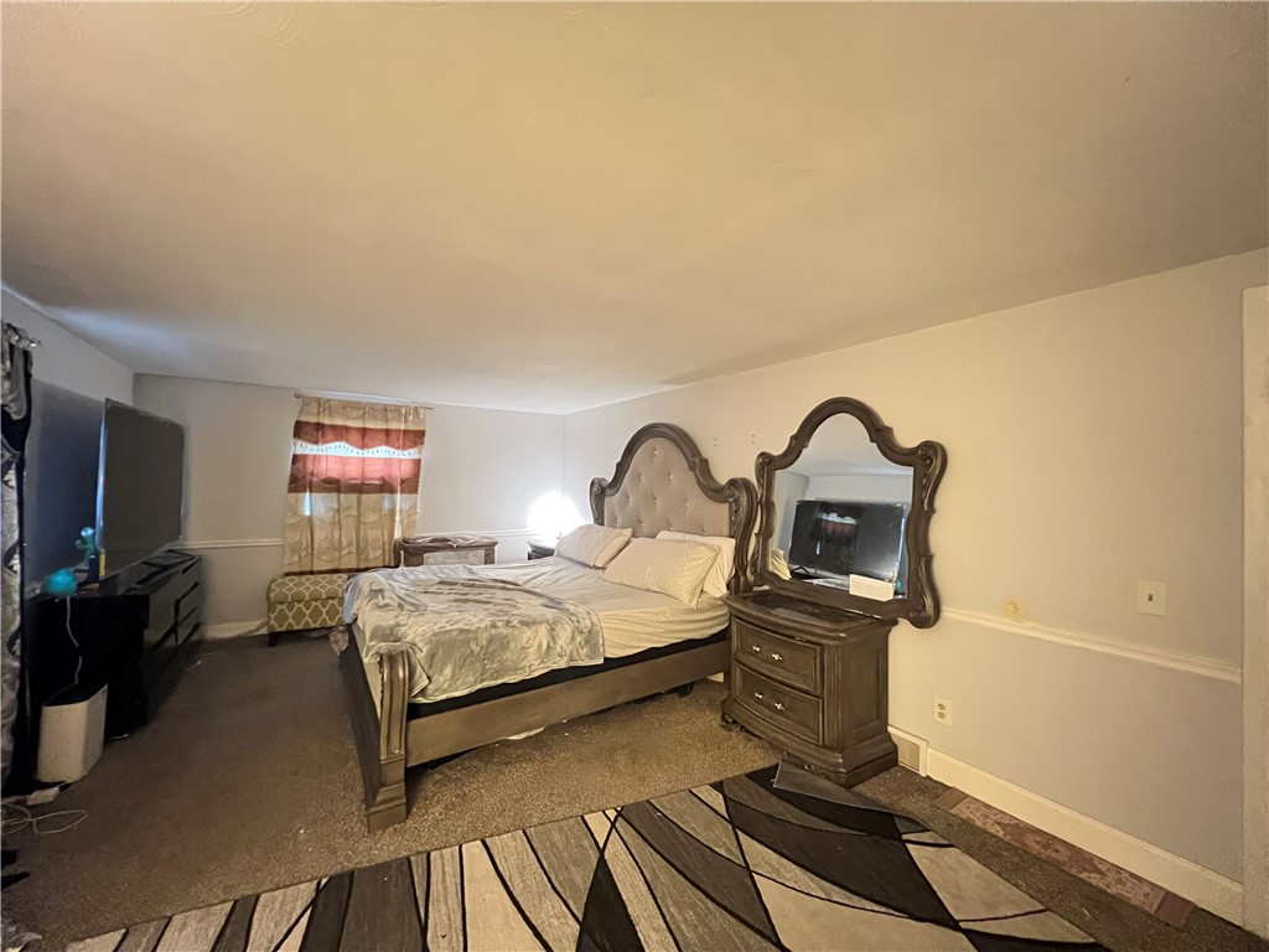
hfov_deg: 106.2
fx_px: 477
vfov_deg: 89.9
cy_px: 476
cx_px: 634
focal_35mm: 13
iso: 2000
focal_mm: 1.57
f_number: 1.8
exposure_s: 1/24
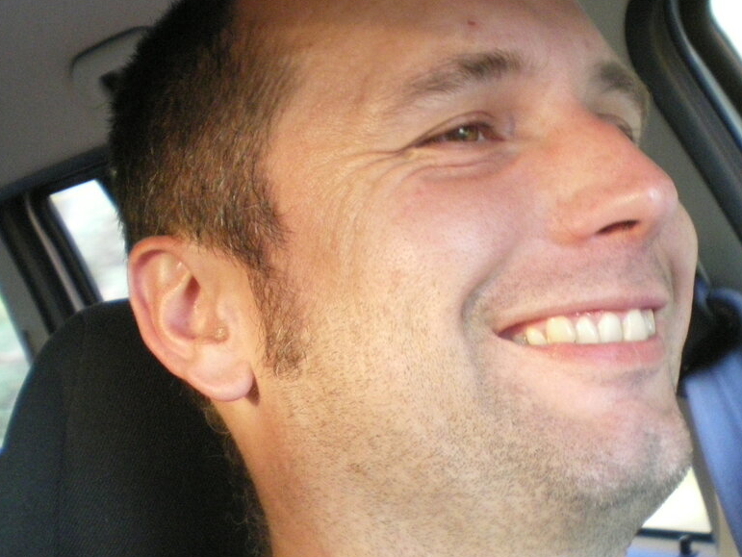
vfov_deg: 26.1
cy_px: 280
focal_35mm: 56
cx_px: 440
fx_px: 1201
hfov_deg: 34.2
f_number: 3.1
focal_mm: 6.3
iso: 500
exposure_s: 1/50
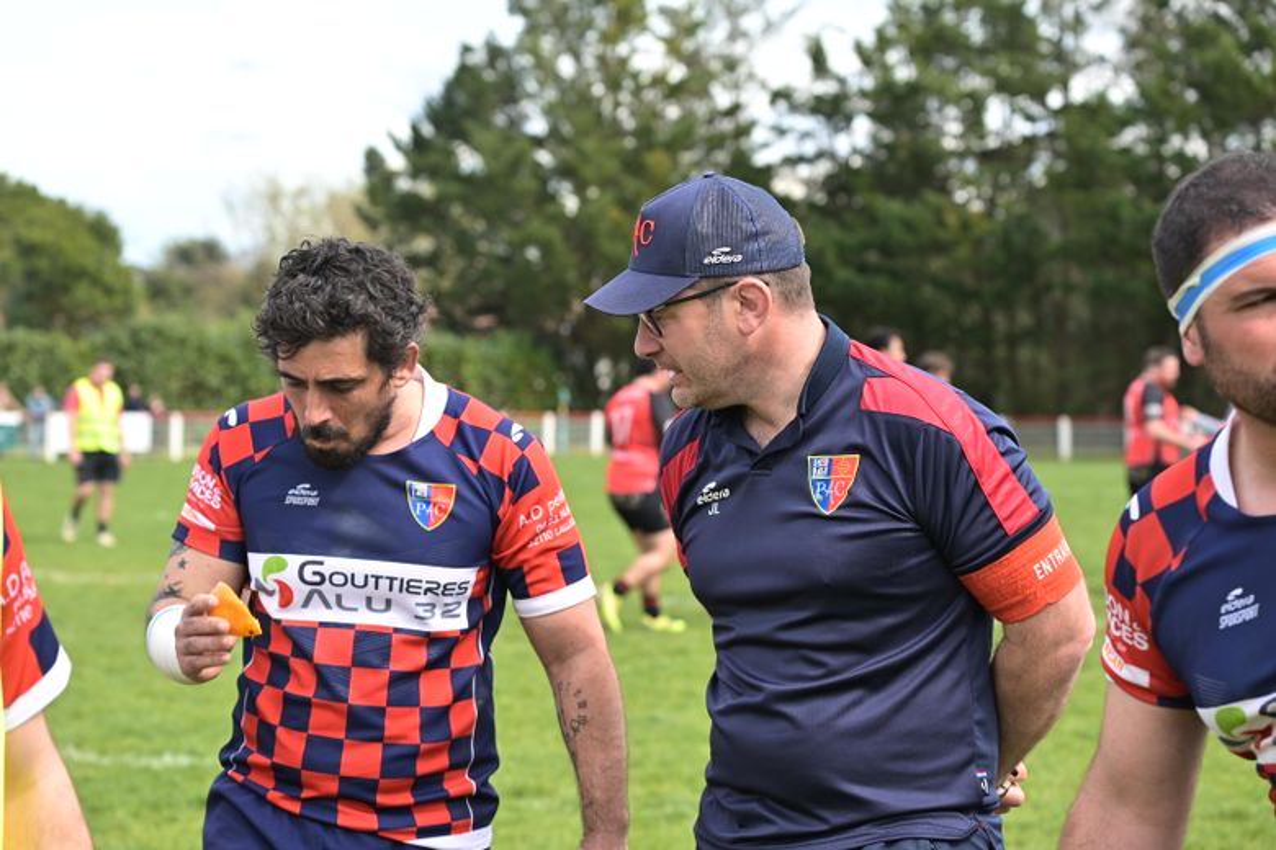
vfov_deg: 13.7
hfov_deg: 20.4
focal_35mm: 100
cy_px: 425
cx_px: 638
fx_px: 3544
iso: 640
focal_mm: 100
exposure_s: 1/800
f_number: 6.3
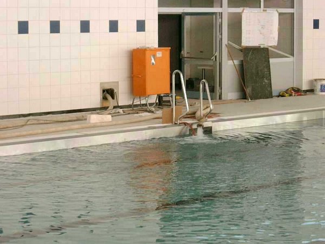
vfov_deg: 13.2
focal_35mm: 112
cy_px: 122
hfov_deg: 17.6
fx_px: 1052
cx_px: 162
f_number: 4.8
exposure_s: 1/80
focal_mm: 22.8
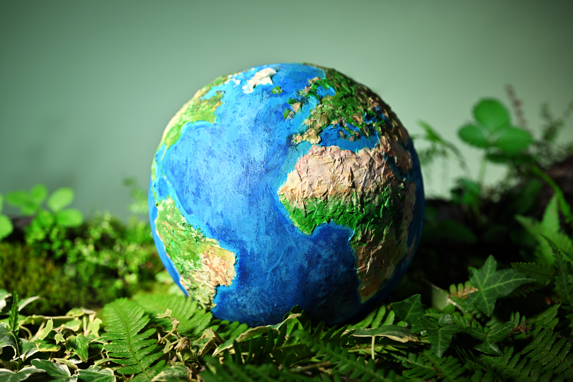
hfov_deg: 19.5
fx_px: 1671
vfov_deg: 13.0
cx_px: 286
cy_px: 191
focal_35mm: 105
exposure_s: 1/125
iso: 100
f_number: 5
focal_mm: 105
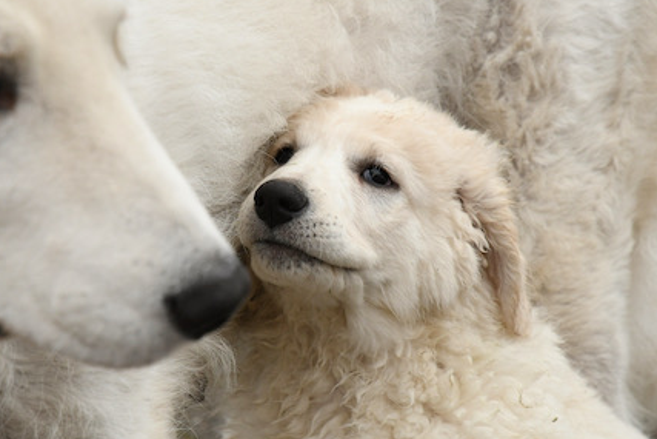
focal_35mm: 139
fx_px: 2537
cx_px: 271
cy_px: 248
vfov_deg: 9.9
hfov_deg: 14.7
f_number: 5.6
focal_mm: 66
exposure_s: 1/800
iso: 1000
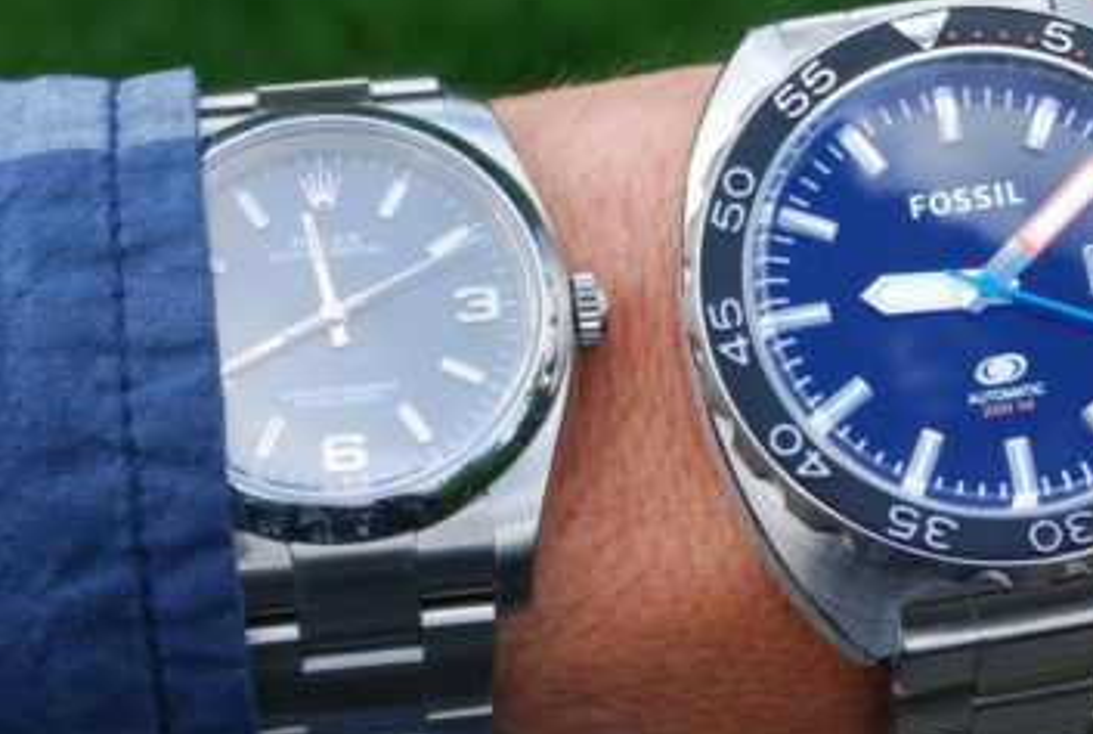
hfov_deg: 19.4
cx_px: 833
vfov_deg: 13.2
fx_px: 3164
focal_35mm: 104
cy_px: 280
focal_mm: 35
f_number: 8
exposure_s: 1/250
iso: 400
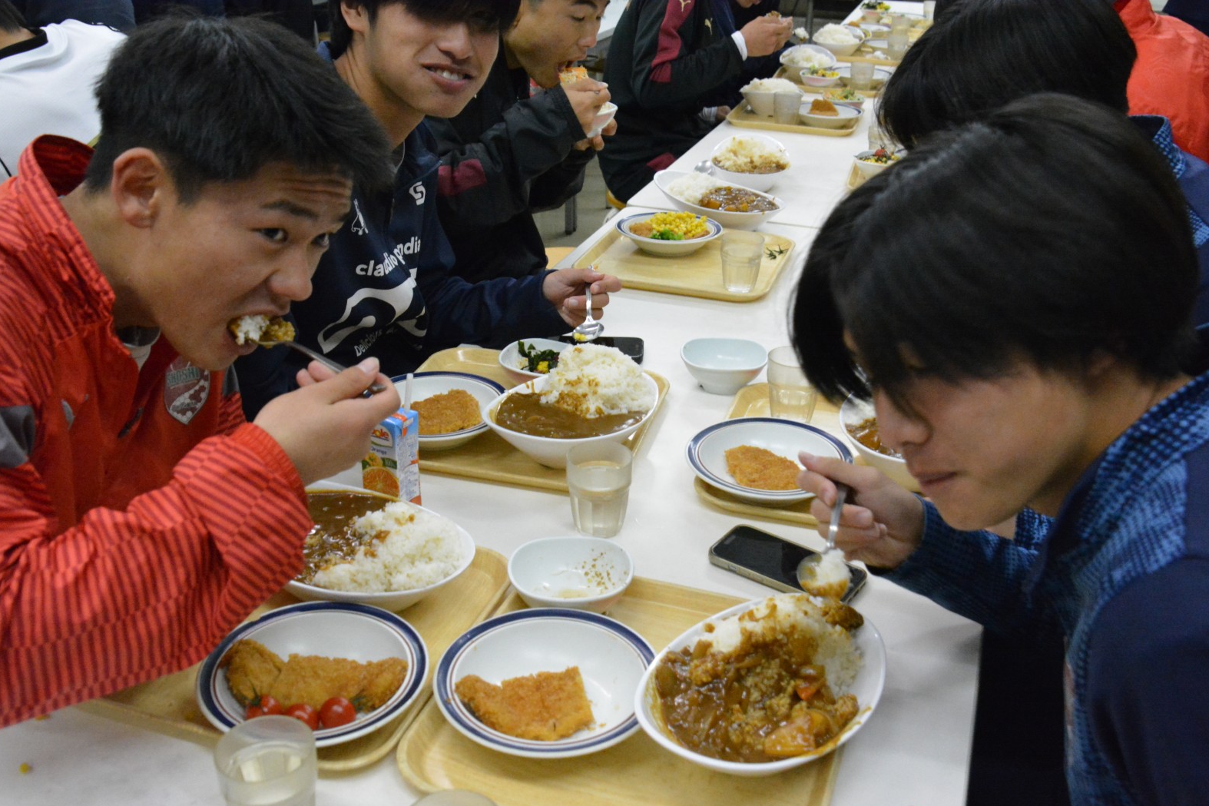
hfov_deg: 53.8
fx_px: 1192
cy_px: 413
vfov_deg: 37.3
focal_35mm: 36
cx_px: 589
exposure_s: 1/100
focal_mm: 23
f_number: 5.6
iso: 6400
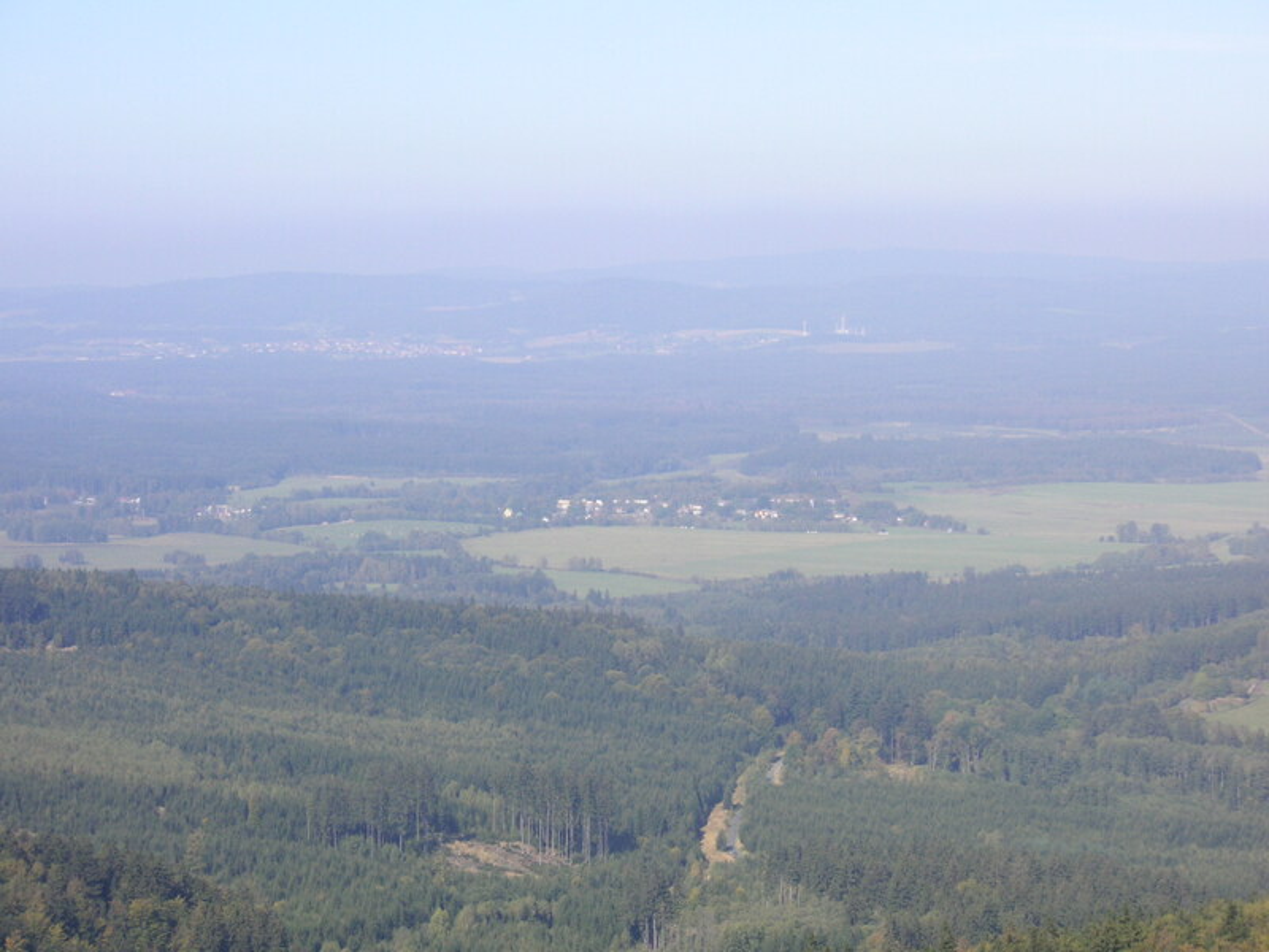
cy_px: 476
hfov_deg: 18.7
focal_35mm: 105
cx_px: 634
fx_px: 3849
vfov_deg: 14.1
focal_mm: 17.1
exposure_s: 1/350
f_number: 5
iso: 50
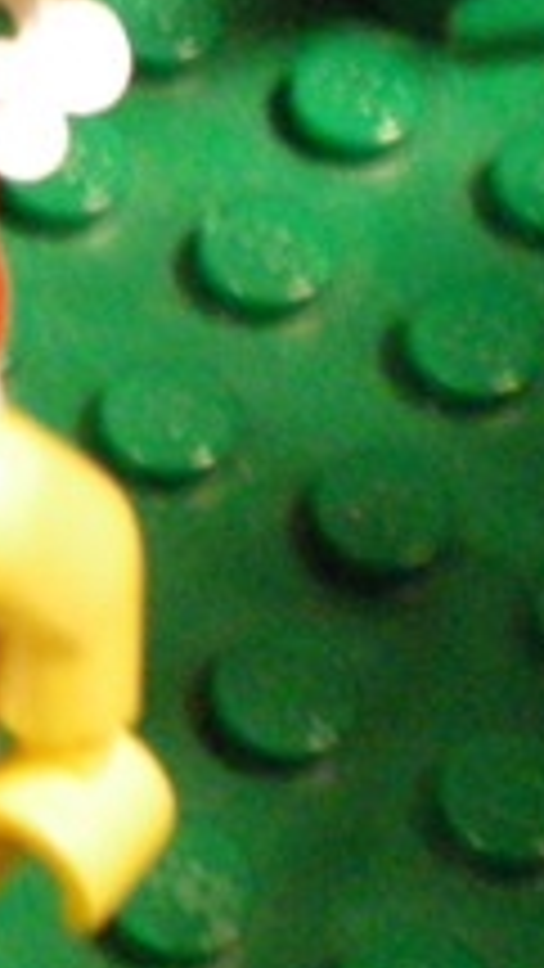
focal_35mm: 154
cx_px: -108
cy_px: -63
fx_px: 3948
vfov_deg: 13.7
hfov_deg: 7.8
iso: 400
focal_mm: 6.3
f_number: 3.1
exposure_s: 1/20
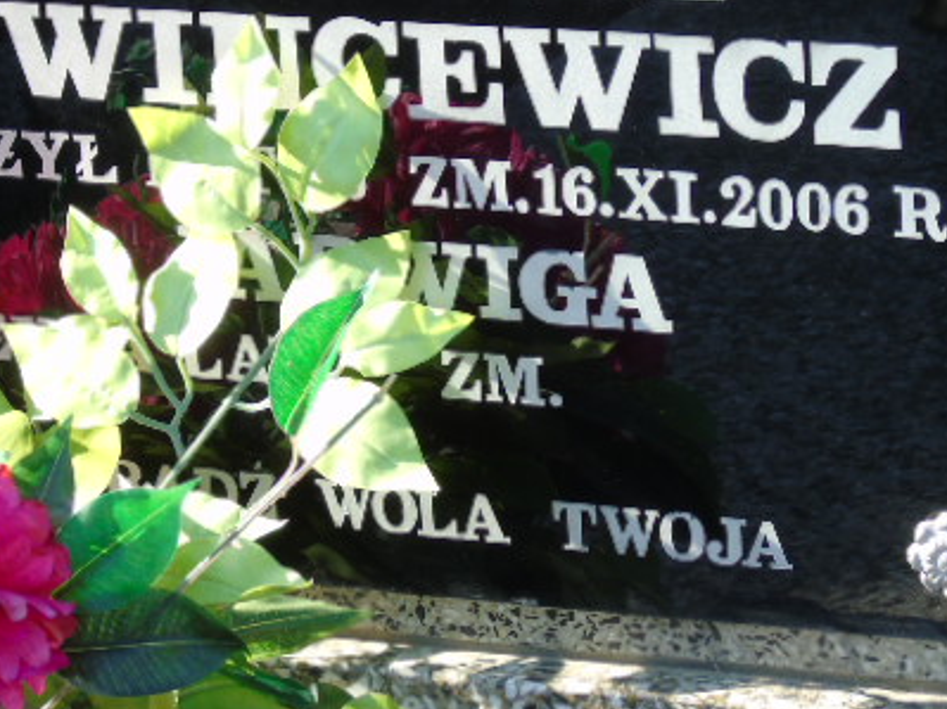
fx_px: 6236
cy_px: 164
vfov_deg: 6.5
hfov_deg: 8.7
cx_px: 508
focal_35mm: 228
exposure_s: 1/125
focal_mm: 25
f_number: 4.7
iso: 100
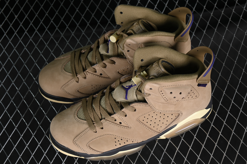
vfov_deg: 18.2
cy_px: 82
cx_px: 124
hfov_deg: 27.0
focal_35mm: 75
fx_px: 515
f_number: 6.3
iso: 160
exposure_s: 1/60
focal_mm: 50
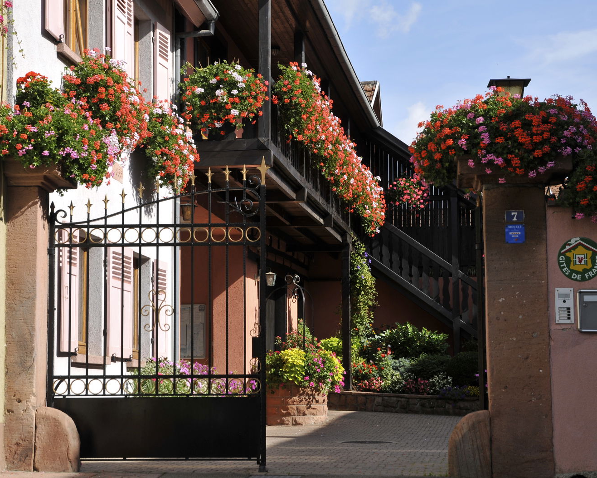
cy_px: 237
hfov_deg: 23.3
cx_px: 271
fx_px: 1449
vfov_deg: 18.7
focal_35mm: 82
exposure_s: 1/250
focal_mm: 48
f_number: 8
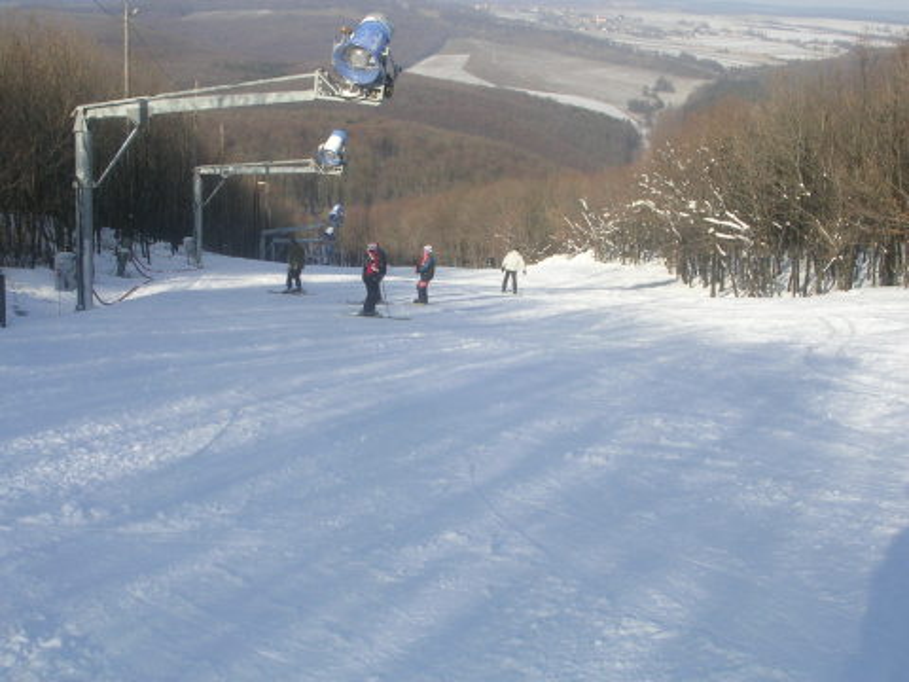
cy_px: 341
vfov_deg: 29.7
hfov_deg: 38.9
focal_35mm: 49
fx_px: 1287
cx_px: 454
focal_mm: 7.5
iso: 50
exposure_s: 1/214
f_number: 6.2
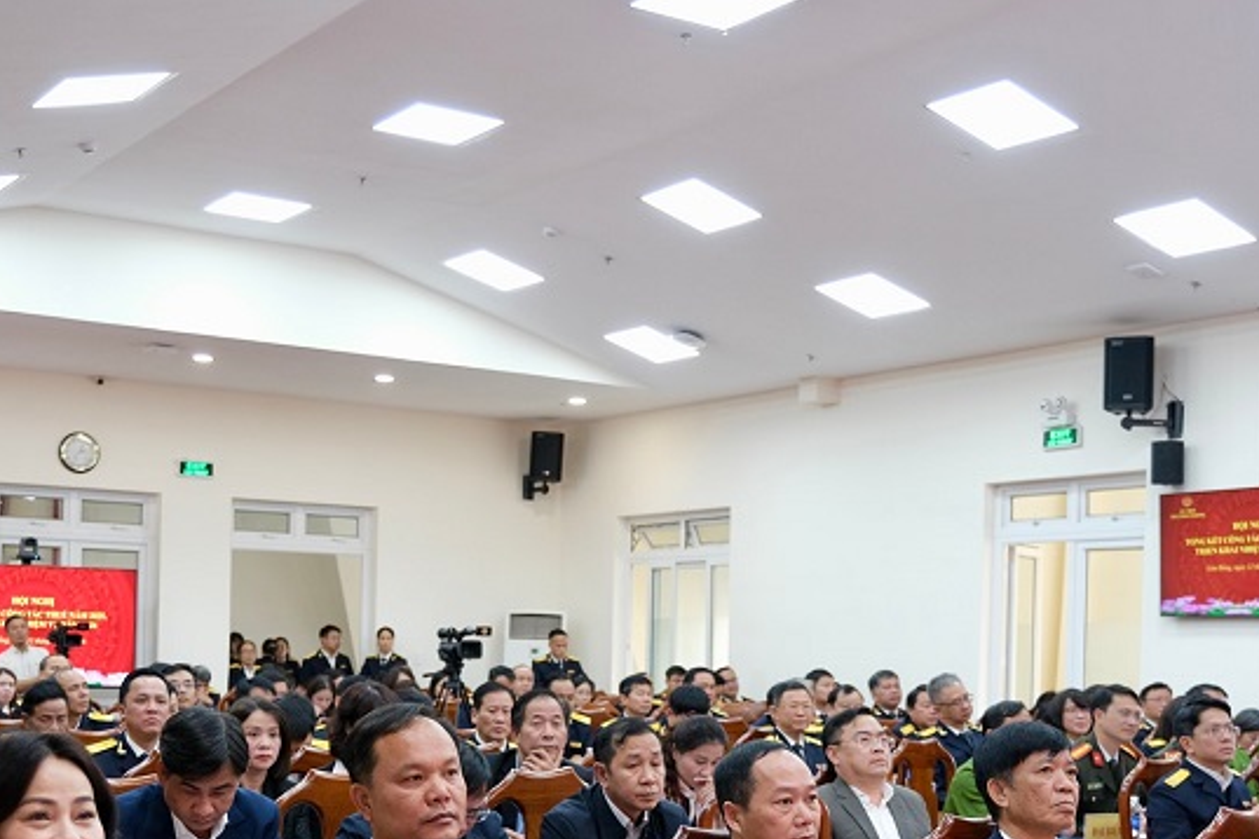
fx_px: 1818
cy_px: 663
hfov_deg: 38.2
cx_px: 565
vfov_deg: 25.6
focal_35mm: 52
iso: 1000
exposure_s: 1/100
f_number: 2.8
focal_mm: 20.6
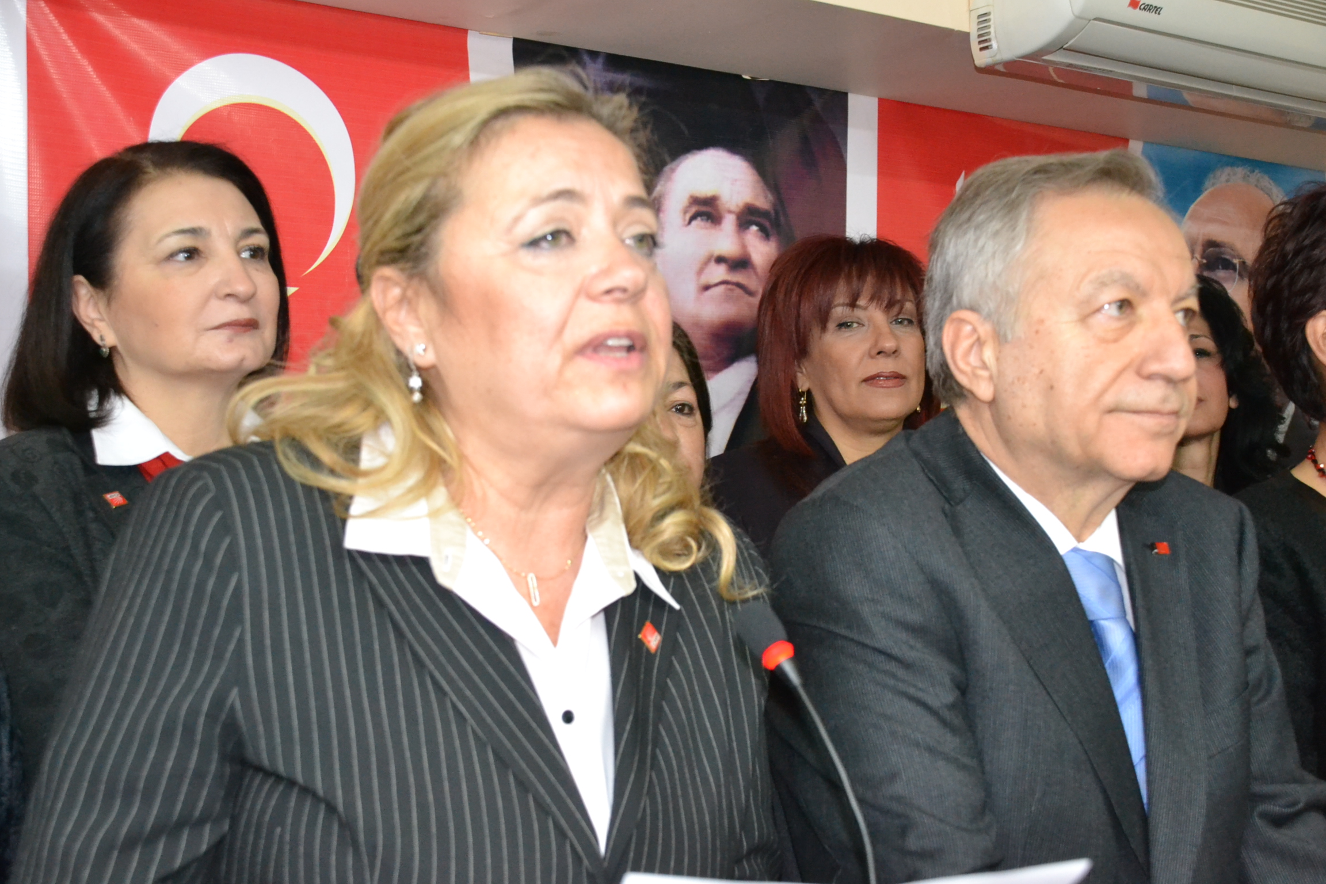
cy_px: 442
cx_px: 663
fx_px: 1768
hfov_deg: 41.1
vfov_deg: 28.1
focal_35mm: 48
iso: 2800
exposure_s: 1/60
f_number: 4.2
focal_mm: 32
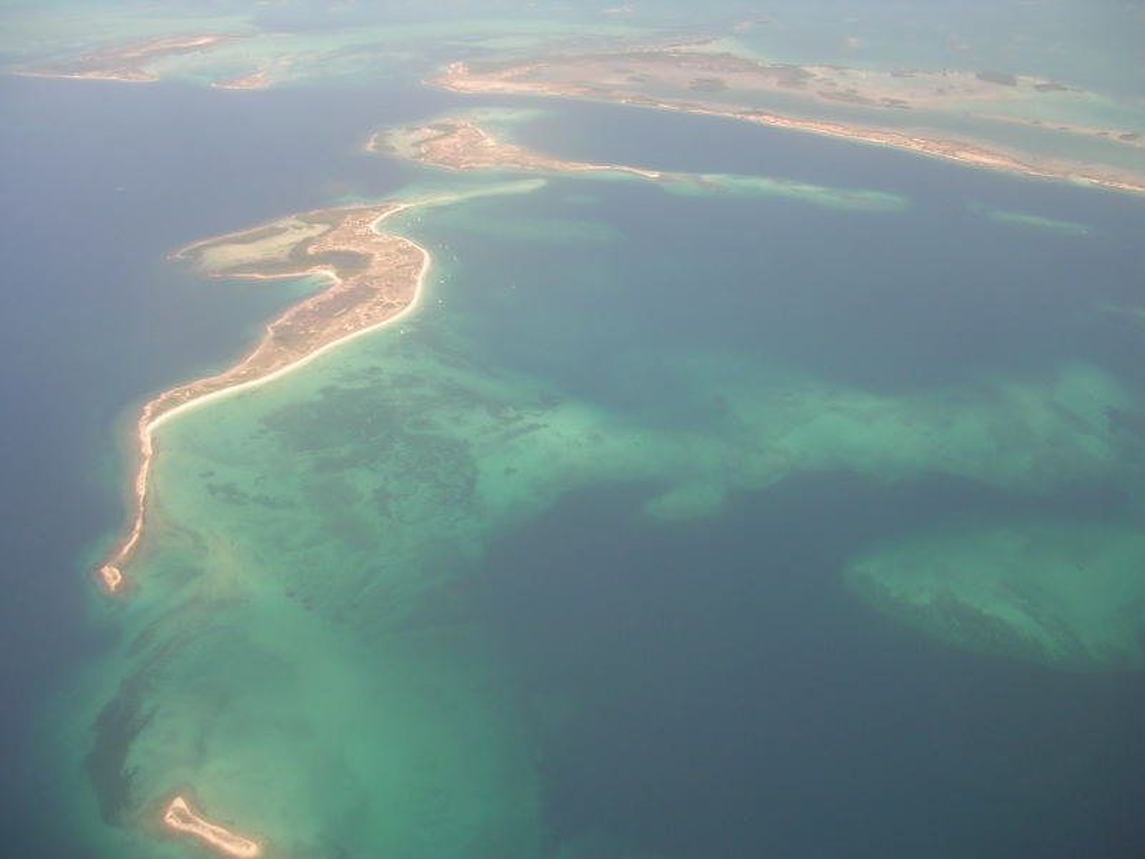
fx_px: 1257
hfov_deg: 49.0
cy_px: 430
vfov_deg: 37.7
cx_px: 572
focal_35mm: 38
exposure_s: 1/319
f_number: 2.8
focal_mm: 5.8
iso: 50
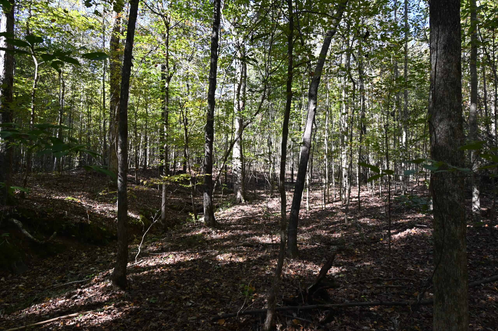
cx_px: 249
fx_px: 332
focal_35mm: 24
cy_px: 166
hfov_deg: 73.8
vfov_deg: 53.1
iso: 400
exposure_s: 1/200
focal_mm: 16
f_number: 5.3
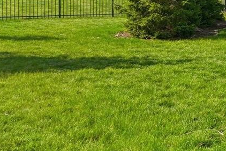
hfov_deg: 20.9
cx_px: 392
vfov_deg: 18.6
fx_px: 446
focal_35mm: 71
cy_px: -7
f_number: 10
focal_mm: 10
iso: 125
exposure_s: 1/2000
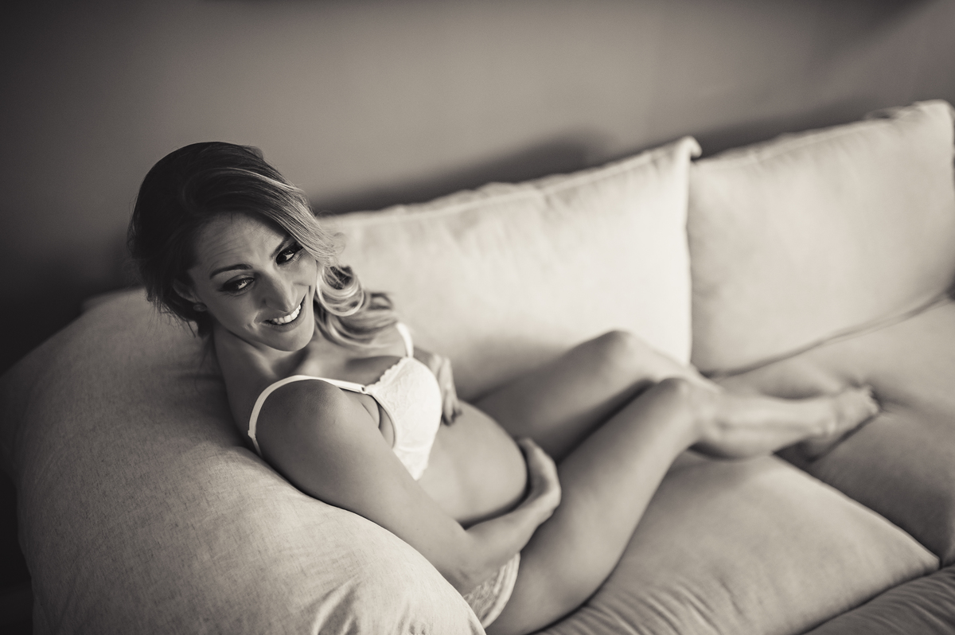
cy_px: 318
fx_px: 928
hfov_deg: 54.5
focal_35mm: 35
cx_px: 478
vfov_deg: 37.8
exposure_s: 1/80
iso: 400
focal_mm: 35
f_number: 1.4
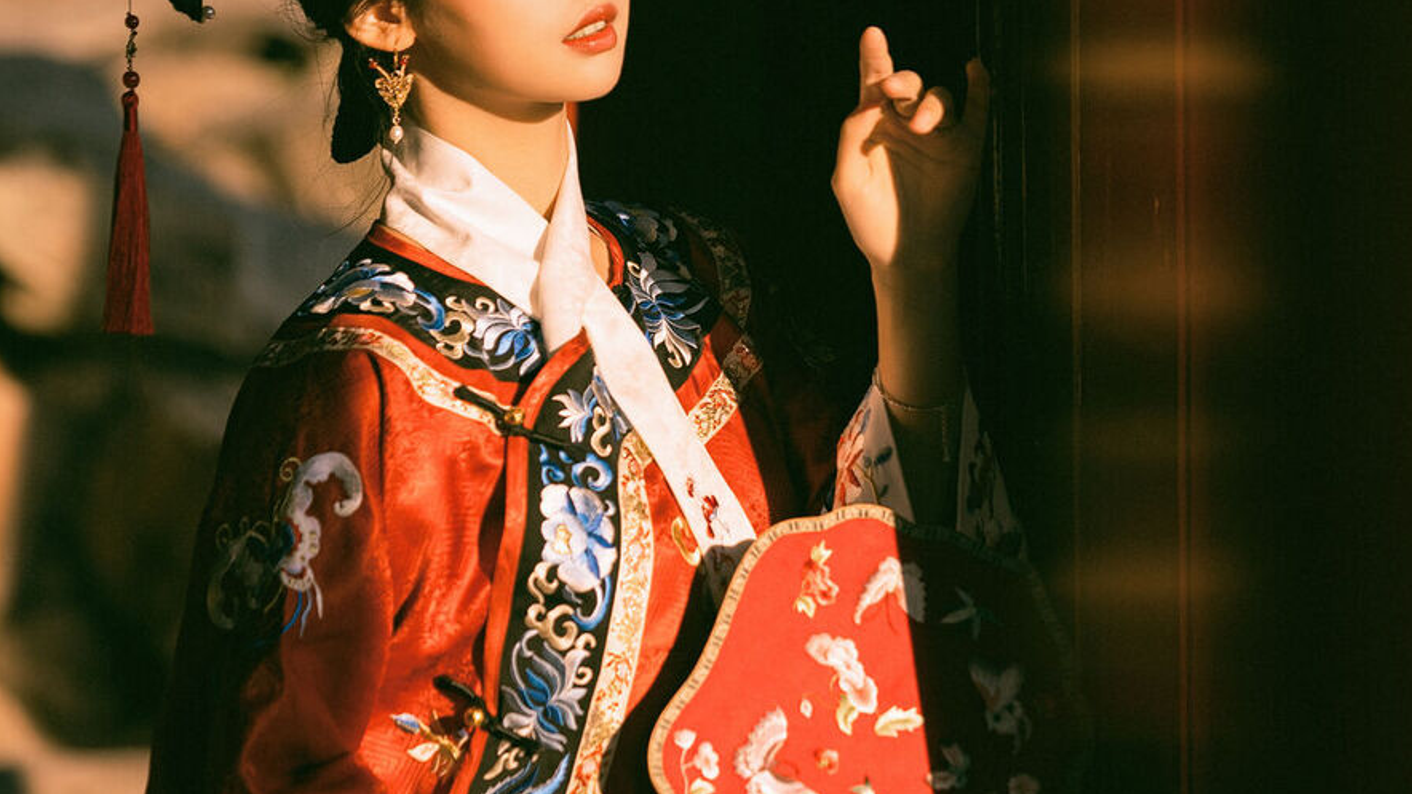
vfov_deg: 4.3
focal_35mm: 280
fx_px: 10482
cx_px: 682
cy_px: 450
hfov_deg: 7.7
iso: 100
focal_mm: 150
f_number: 2.8
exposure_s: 1/1000
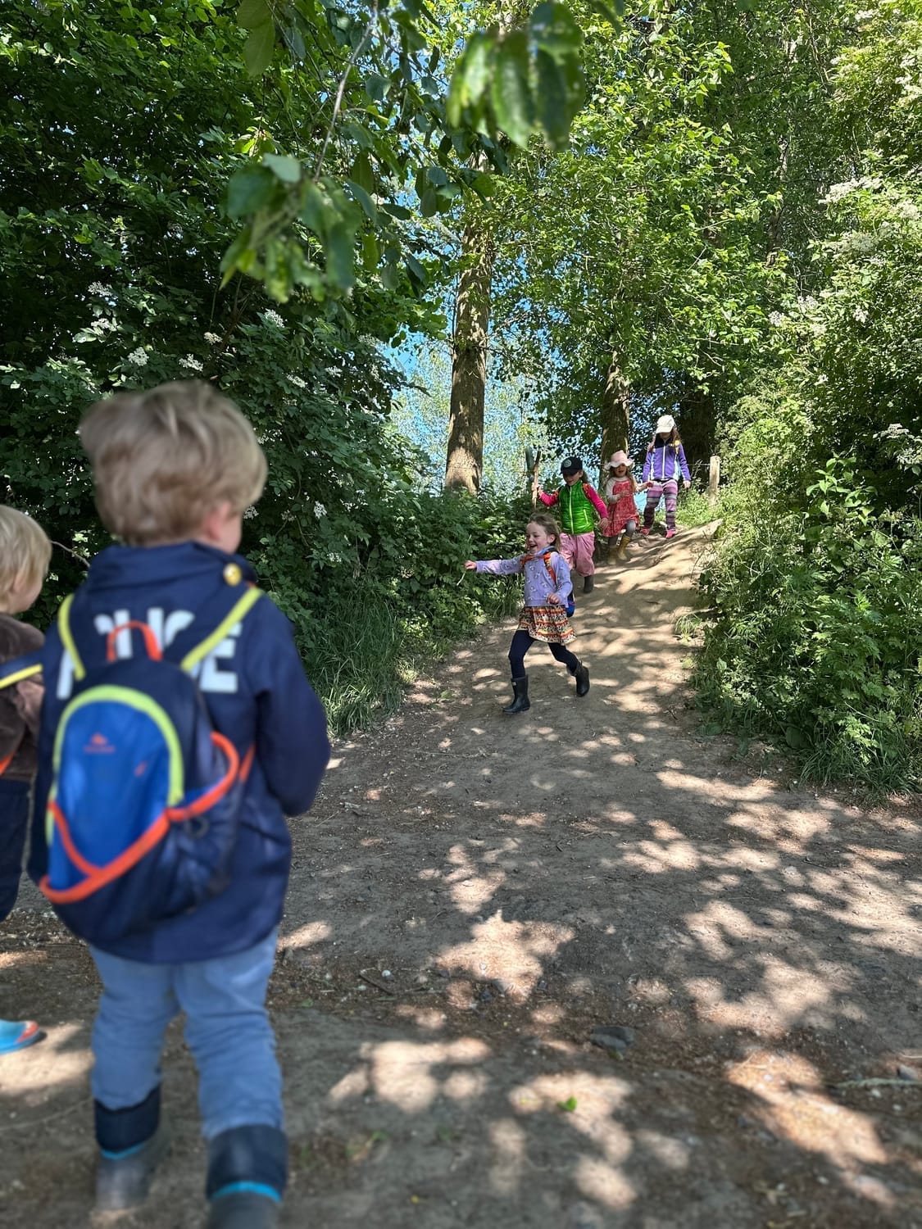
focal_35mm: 24
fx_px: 852
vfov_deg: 71.6
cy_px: 614
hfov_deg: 56.8
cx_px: 461
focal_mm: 6.86
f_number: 1.78
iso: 80
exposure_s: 1/903
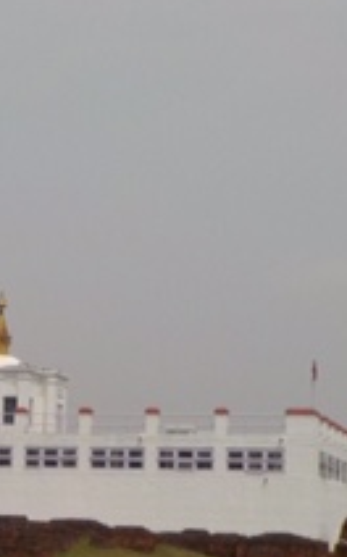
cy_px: 426
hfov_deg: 13.4
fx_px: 1457
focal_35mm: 96
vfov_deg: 21.5
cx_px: 16
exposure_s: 1/800
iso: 125
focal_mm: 4.1
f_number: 6.6
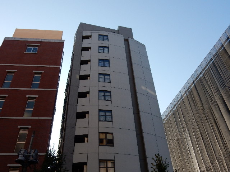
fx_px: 239
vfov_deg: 39.7
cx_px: 115
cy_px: 86
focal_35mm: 36
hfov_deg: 51.4
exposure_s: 1/640
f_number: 4
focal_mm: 6.4
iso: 125
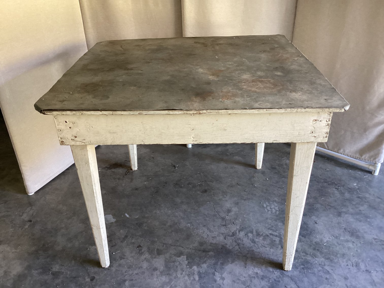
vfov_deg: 45.4
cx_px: 192
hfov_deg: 58.3
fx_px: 344
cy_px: 144
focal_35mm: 31
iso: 250
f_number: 2.4
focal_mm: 3.3
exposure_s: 1/40
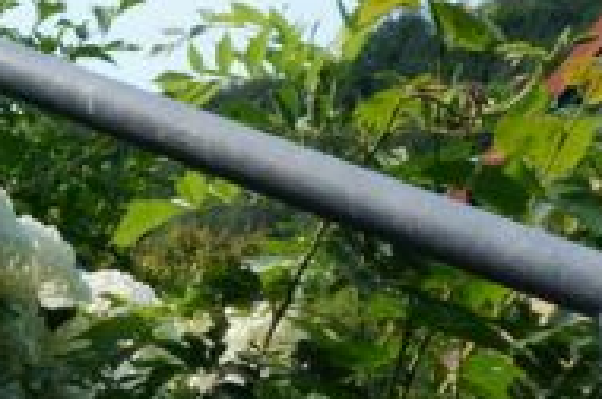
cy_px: 481
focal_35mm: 178
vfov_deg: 7.6
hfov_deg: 10.1
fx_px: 2972
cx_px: -846
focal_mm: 22
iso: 100
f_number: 10
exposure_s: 1/80
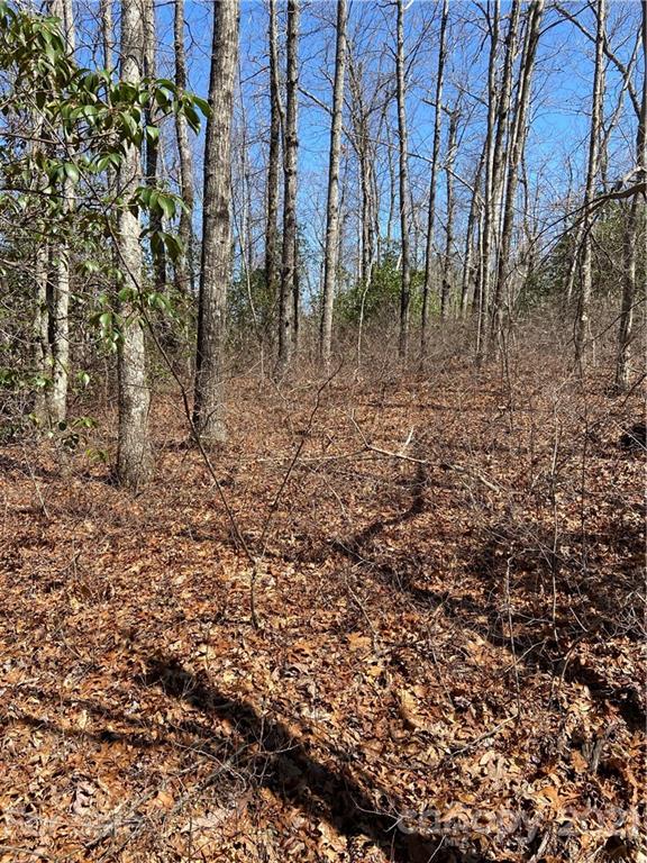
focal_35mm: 26
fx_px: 648
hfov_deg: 53.1
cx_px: 324
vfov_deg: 67.3
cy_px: 432
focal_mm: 4.25
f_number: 1.8
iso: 32
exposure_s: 1/1093
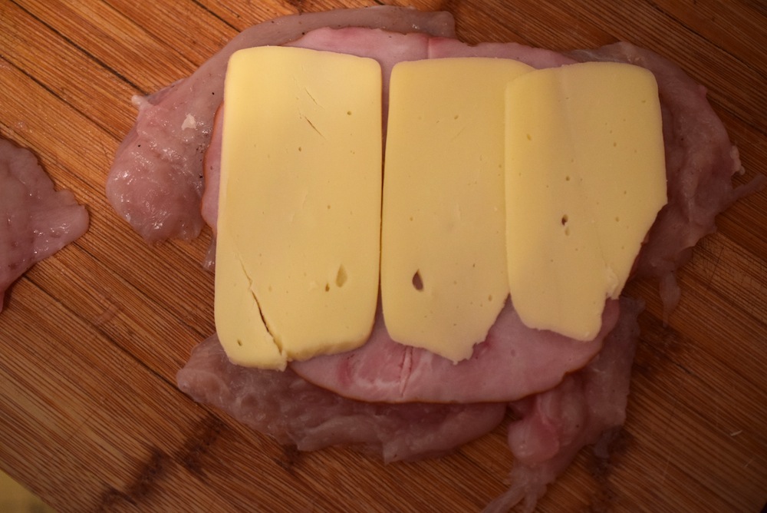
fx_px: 1279
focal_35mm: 60
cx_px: 384
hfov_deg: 33.4
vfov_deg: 22.7
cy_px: 256
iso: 1600
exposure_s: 1/30
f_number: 3
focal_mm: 40
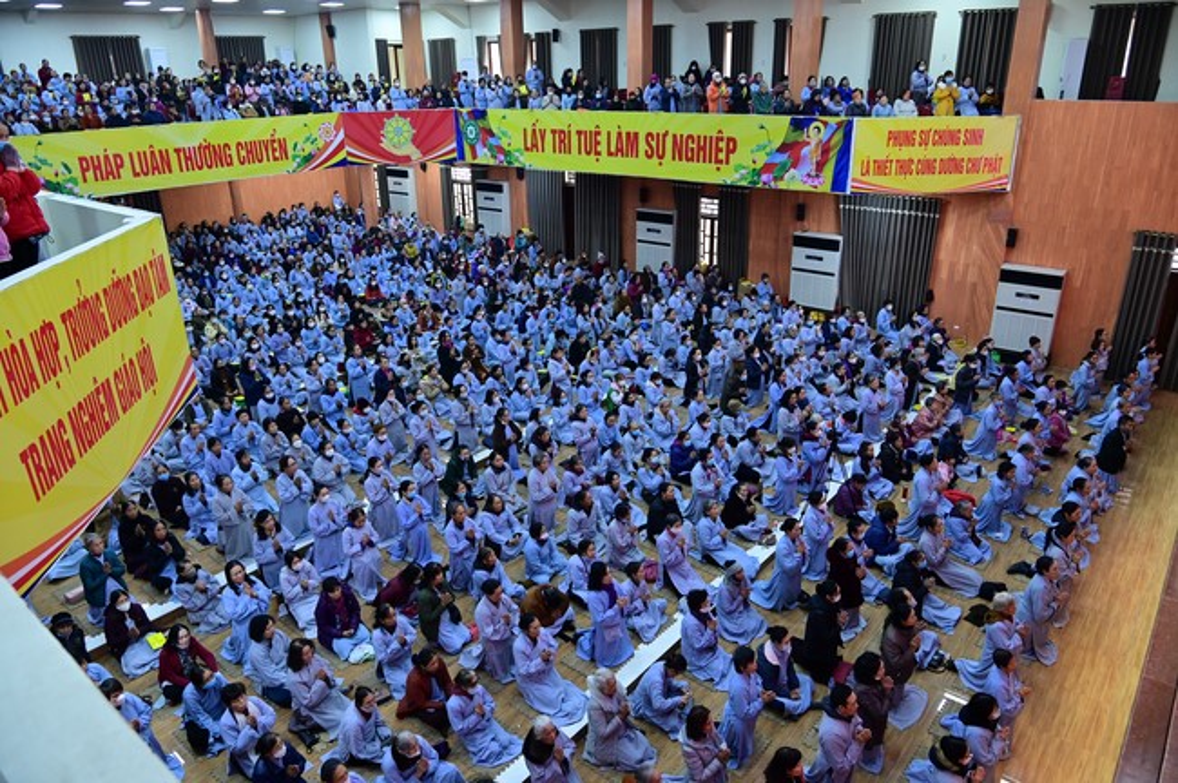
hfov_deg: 73.8
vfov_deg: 53.0
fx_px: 785
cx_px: 589
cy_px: 392
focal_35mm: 24
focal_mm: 24
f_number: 5.6
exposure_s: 1/100
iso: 4000
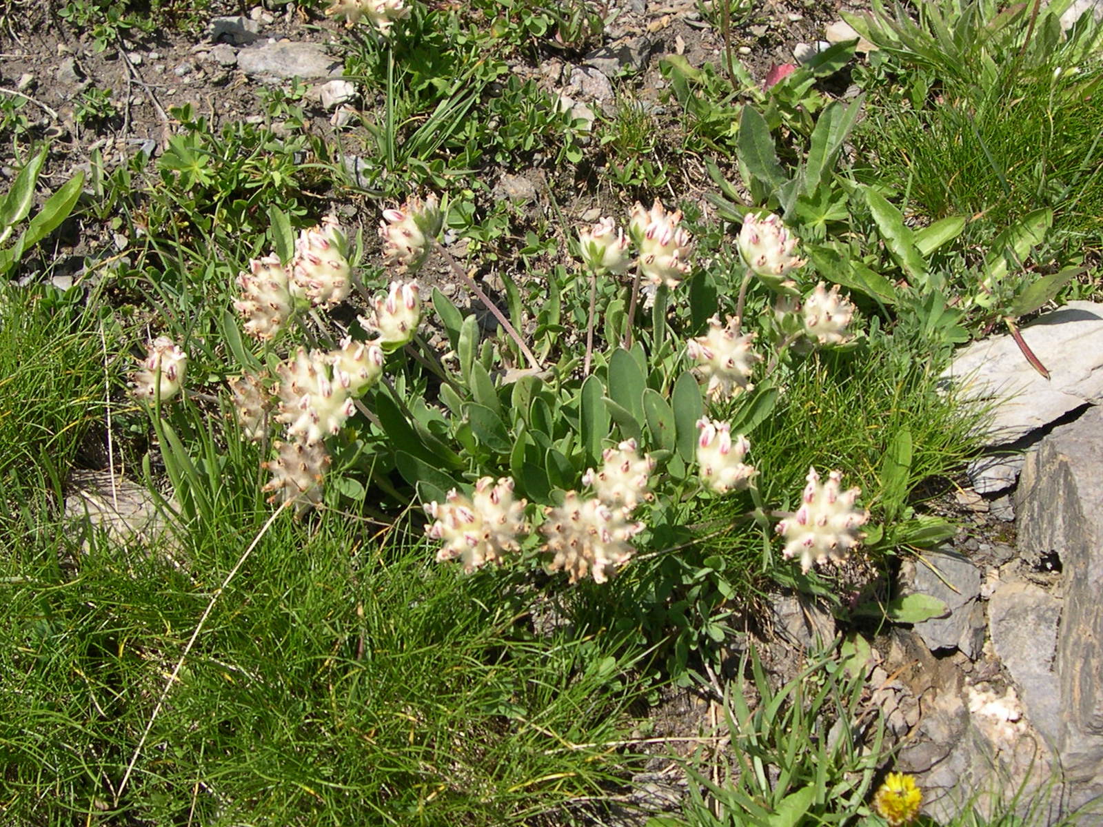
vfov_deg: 37.7
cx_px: 552
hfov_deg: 49.0
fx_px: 1211
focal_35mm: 38
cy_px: 414
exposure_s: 1/168
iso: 100
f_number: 7.6
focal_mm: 8
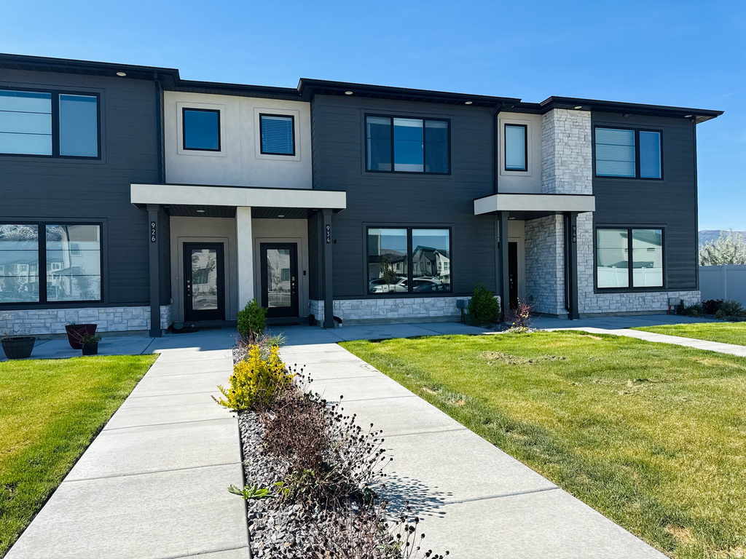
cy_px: 280
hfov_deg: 71.6
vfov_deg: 56.8
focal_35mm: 24
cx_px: 373
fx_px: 517
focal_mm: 6.76
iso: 80
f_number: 1.78
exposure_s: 1/3802
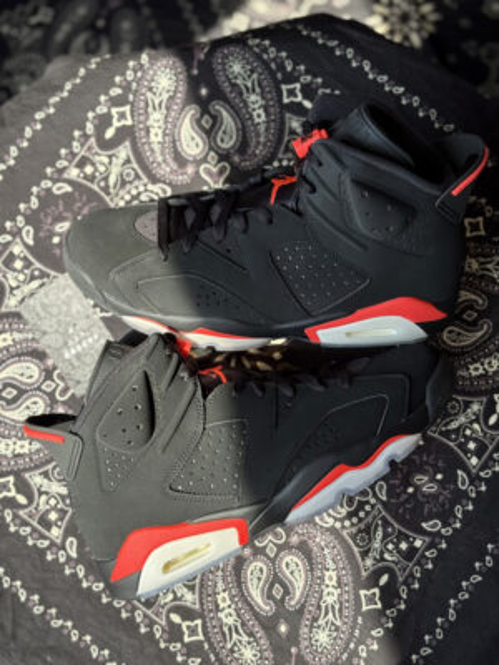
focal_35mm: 52
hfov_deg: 28.0
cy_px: 332
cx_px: 250
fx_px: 999
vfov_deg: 36.8
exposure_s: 1/174
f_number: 1.6
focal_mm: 5.96
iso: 50
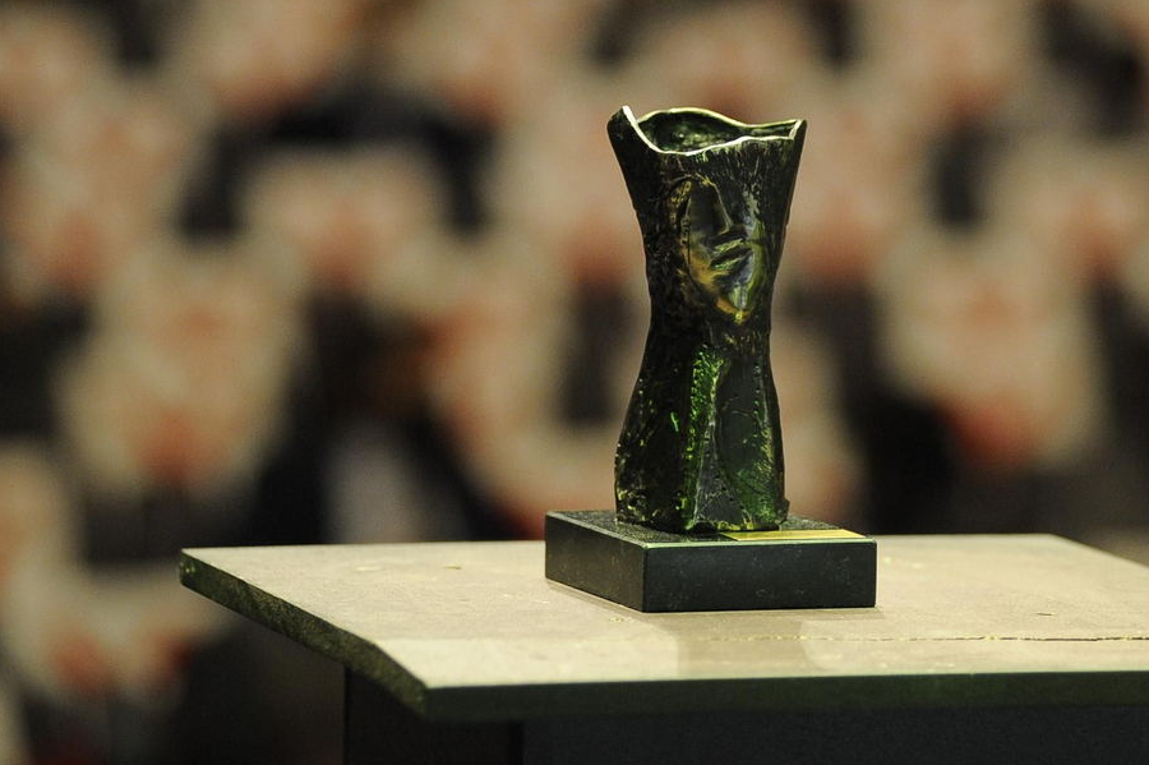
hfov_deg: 8.6
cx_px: 711
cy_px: 137
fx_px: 7655
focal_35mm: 240
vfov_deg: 5.7
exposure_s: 1/320
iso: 2500
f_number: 2.8
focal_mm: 135
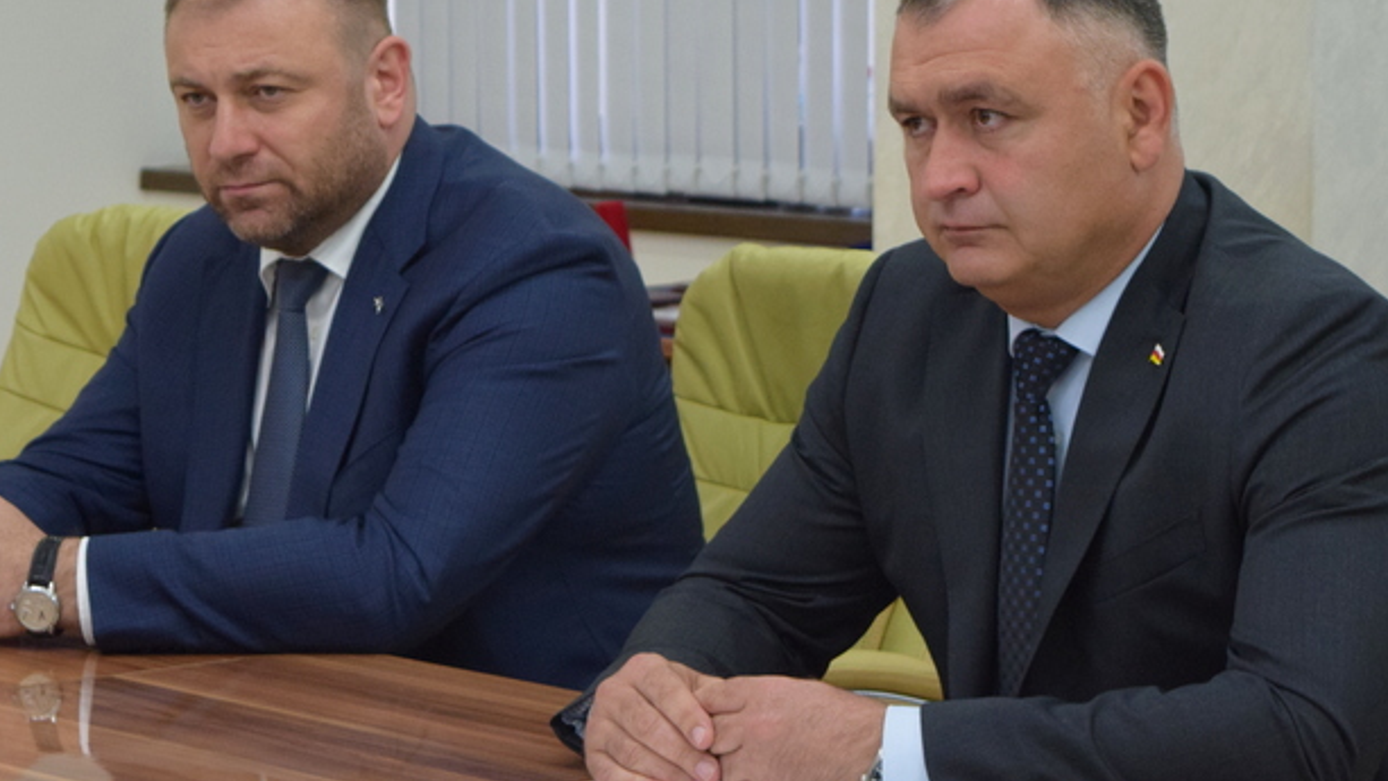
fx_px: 4148
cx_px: 609
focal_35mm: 113
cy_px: 223
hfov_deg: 19.0
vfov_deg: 10.7
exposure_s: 1/60
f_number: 5.6
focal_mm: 55
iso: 1400
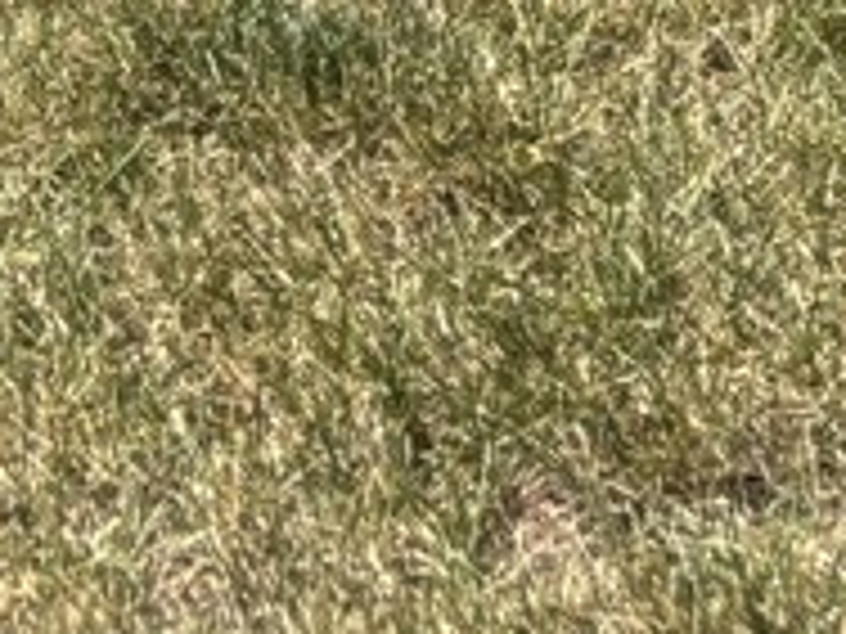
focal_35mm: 199
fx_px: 4863
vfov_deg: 6.5
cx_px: 688
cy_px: -1601
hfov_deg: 9.9
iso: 50
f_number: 1.6
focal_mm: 5.96
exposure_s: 1/1984
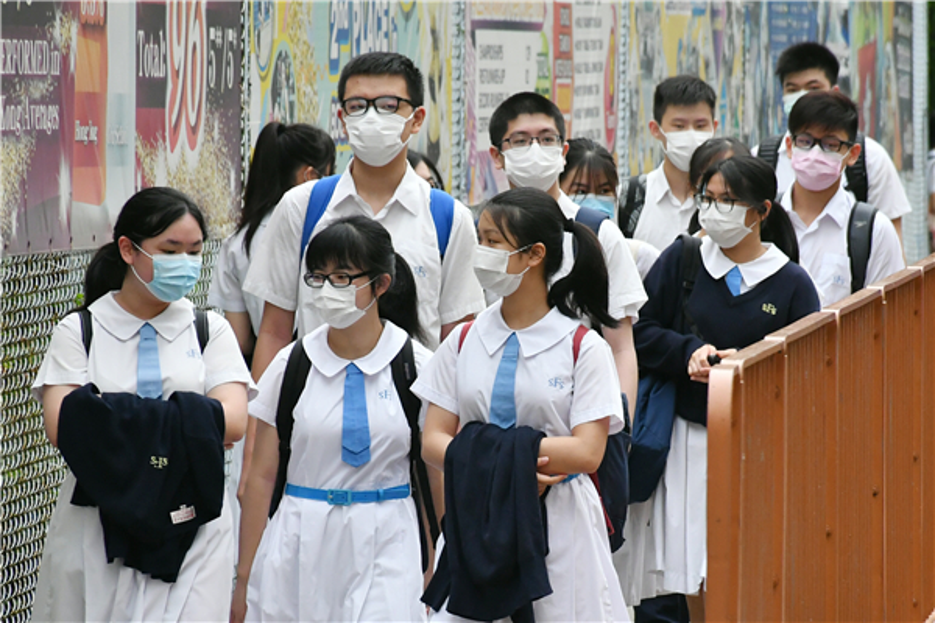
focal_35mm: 210
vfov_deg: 6.5
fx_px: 5454
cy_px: 312
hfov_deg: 9.8
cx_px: 468
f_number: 8
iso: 1600
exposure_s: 1/1000
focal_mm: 140
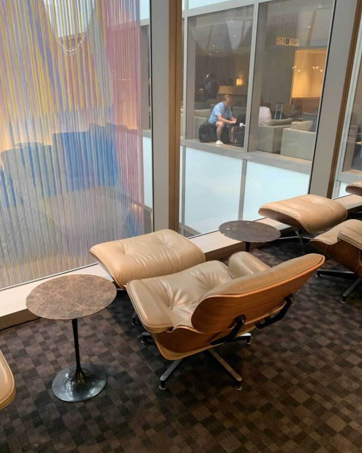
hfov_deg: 51.5
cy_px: 225
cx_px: 180
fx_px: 375
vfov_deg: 62.2
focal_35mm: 28
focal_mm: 4.25
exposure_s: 1/60
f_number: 1.8
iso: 125
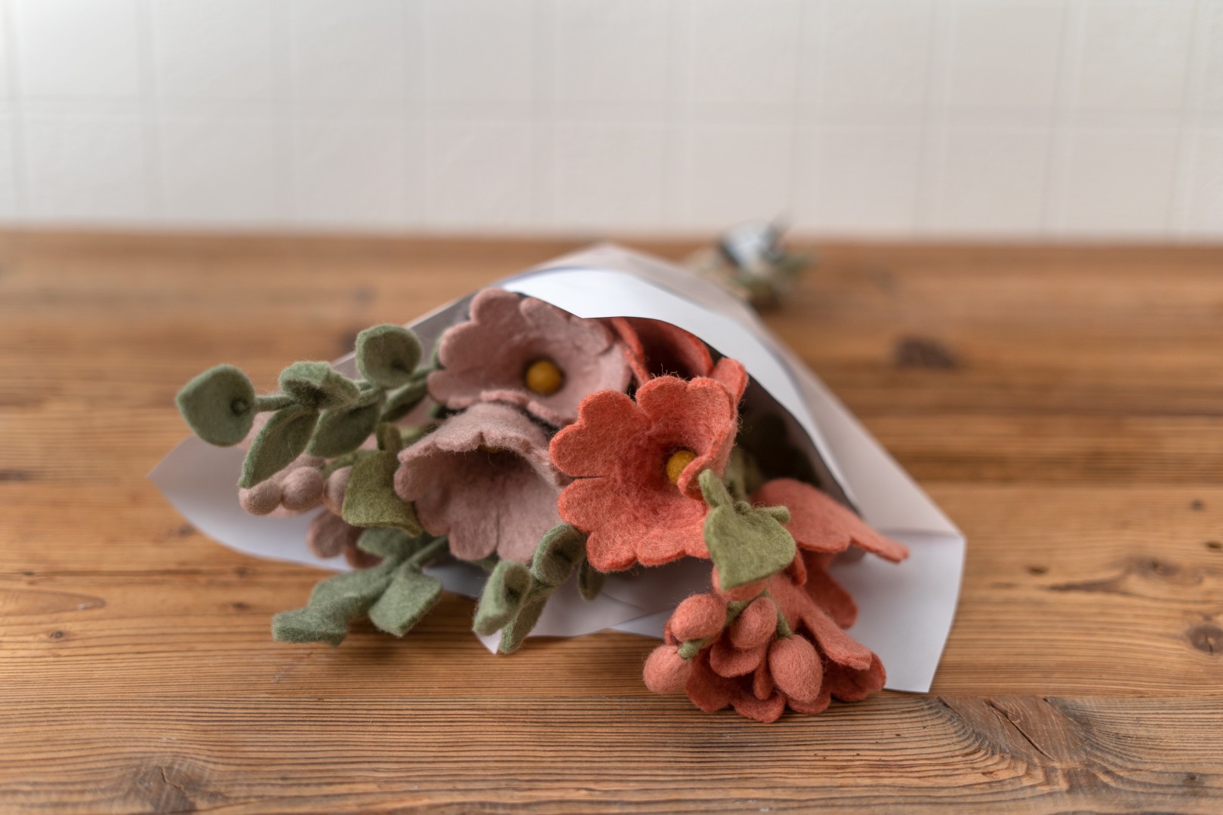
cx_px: 612
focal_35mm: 50
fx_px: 1698
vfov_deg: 27.0
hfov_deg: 39.6
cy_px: 408
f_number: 2
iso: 200
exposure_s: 1/320
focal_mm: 50
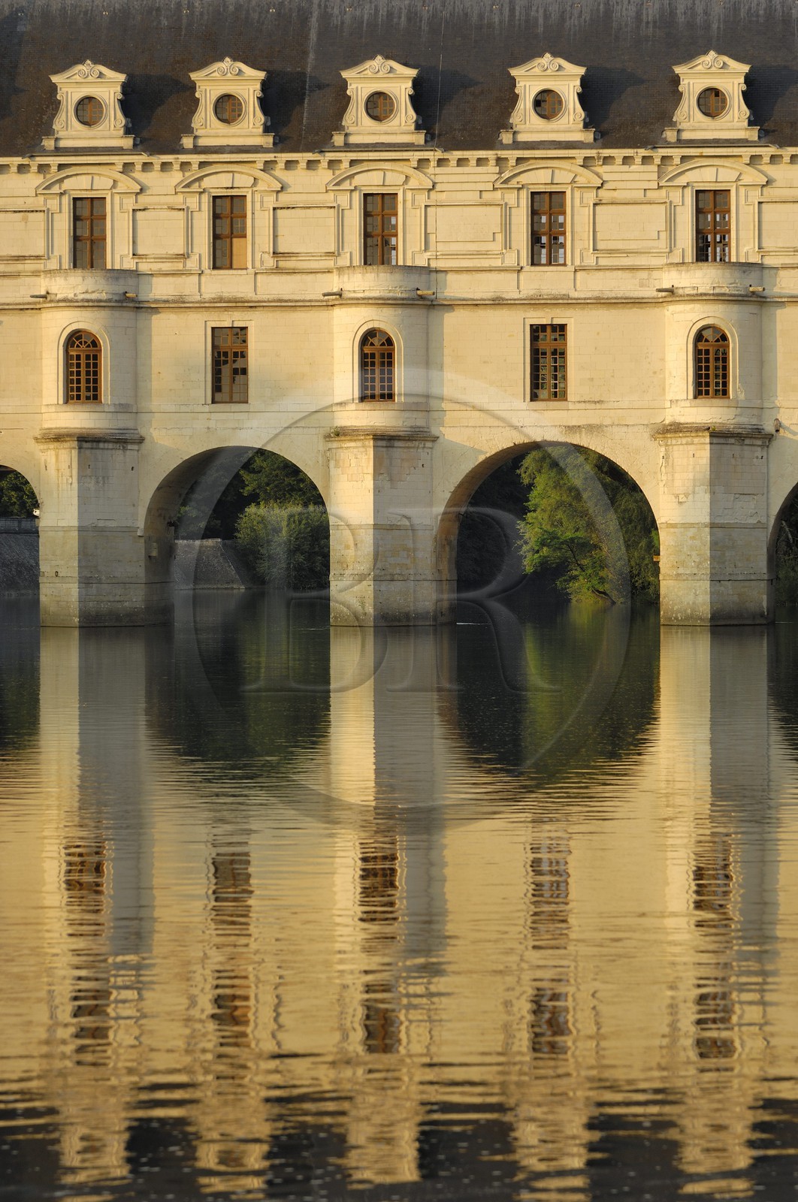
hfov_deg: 9.3
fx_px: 4902
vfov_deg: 14.0
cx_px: 399
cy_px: 601
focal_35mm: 147
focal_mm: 98
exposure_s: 1/125
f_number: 4.5
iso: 100
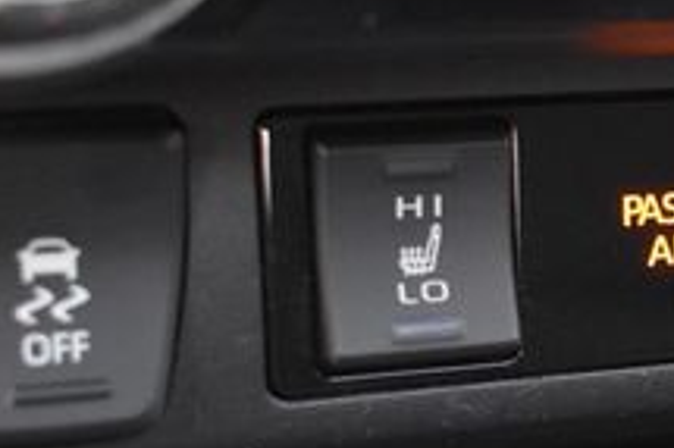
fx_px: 2422
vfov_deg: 10.5
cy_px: 481
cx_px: 868
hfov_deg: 15.1
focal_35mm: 129
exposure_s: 1/125
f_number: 4.2
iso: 2800
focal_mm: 29
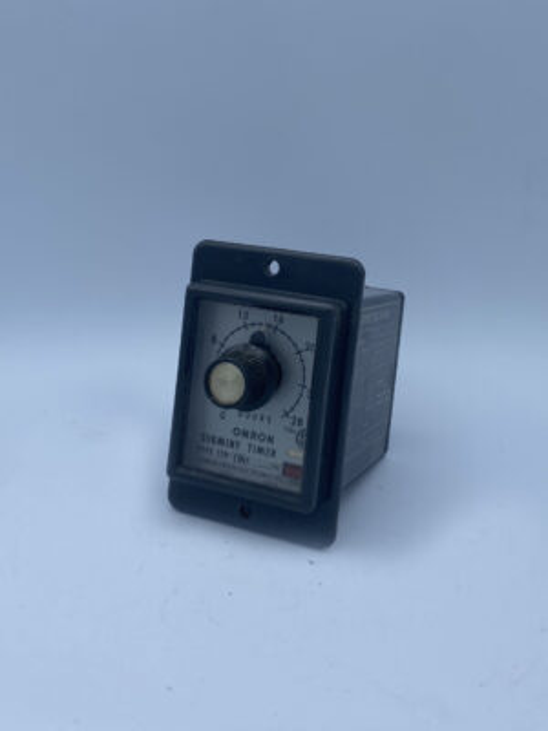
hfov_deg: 53.1
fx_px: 549
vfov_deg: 67.3
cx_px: 274
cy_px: 366
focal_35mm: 26
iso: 32
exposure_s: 1/1464
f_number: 1.8
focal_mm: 4.25
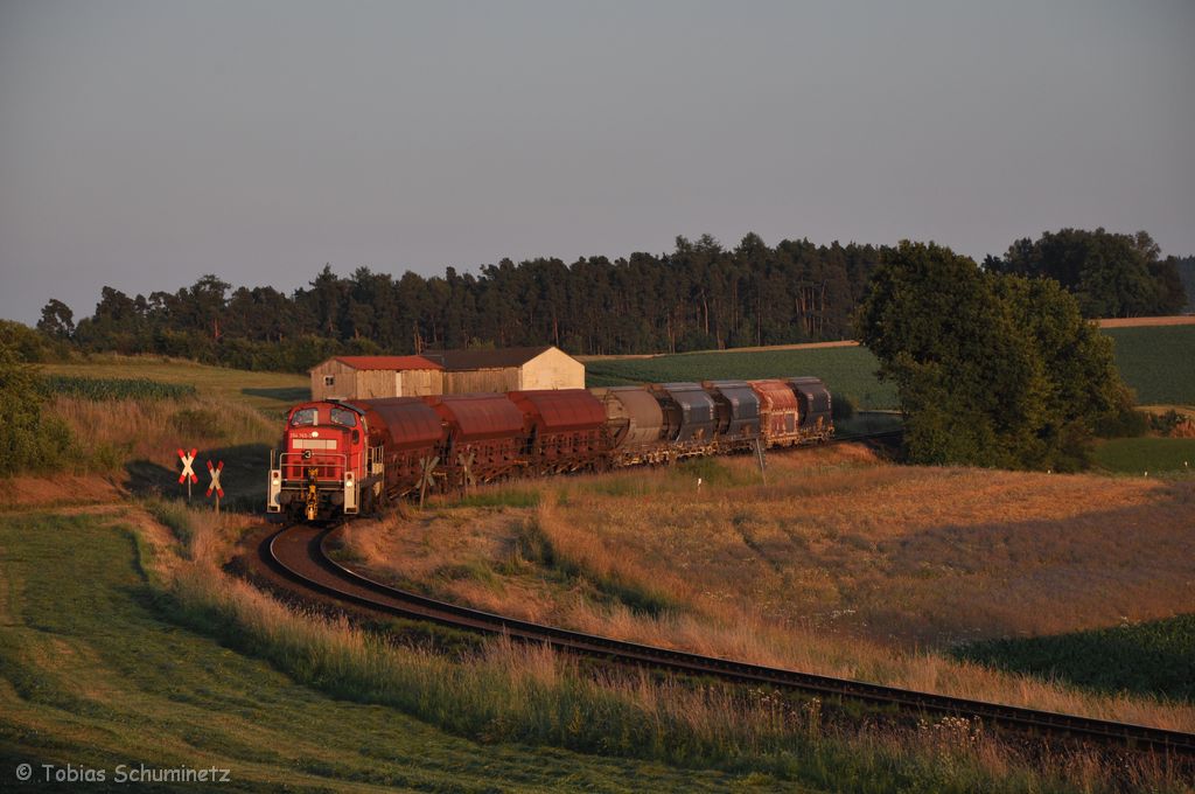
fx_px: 5221
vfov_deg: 8.7
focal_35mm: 158
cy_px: 397
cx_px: 598
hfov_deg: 13.1
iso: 320
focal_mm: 105
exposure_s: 1/500
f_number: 8
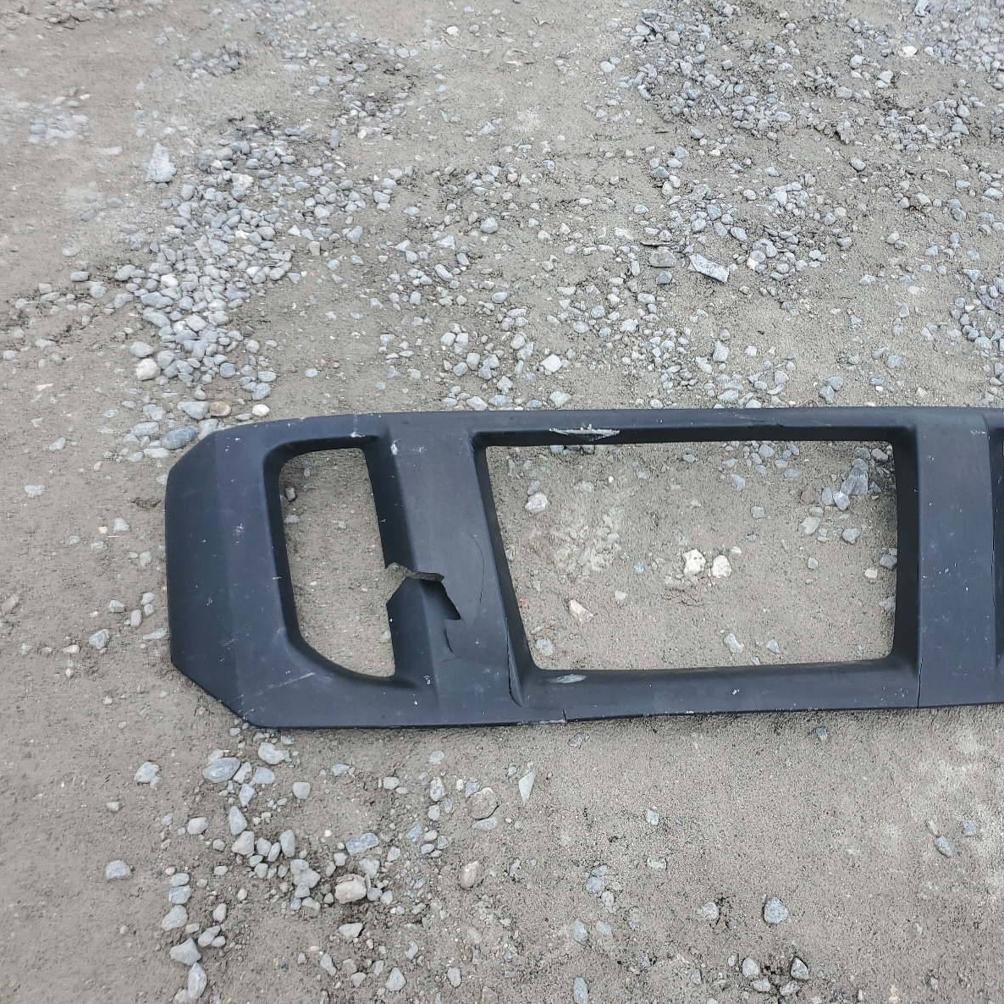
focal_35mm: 31
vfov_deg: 52.5
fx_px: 1017
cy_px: 505
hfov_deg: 51.9
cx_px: 637
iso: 50
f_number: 1.5
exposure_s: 1/2000
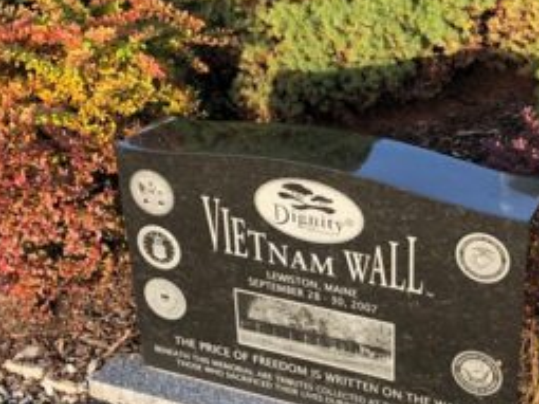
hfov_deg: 29.1
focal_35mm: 66
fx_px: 1027
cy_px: 239
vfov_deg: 22.2
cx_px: 387
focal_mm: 3.99
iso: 20
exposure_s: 1/189
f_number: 1.8
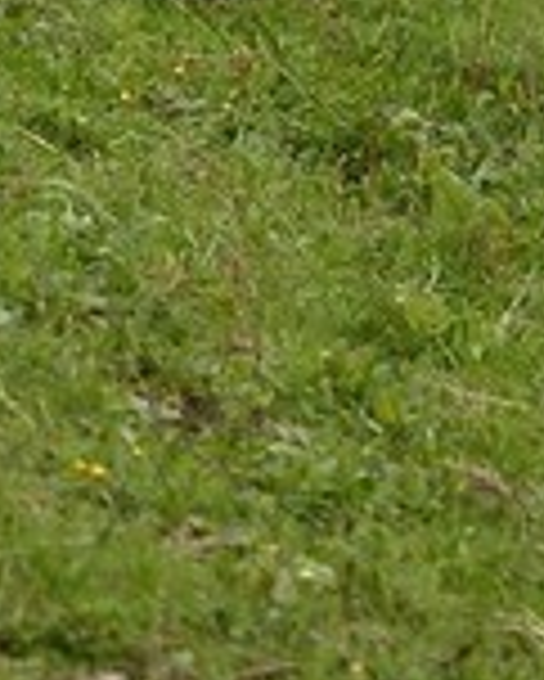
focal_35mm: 1993
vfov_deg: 1.0
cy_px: -1576
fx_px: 40069
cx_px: -1893
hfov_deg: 0.8
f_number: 8
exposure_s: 1/250
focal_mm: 200
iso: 400
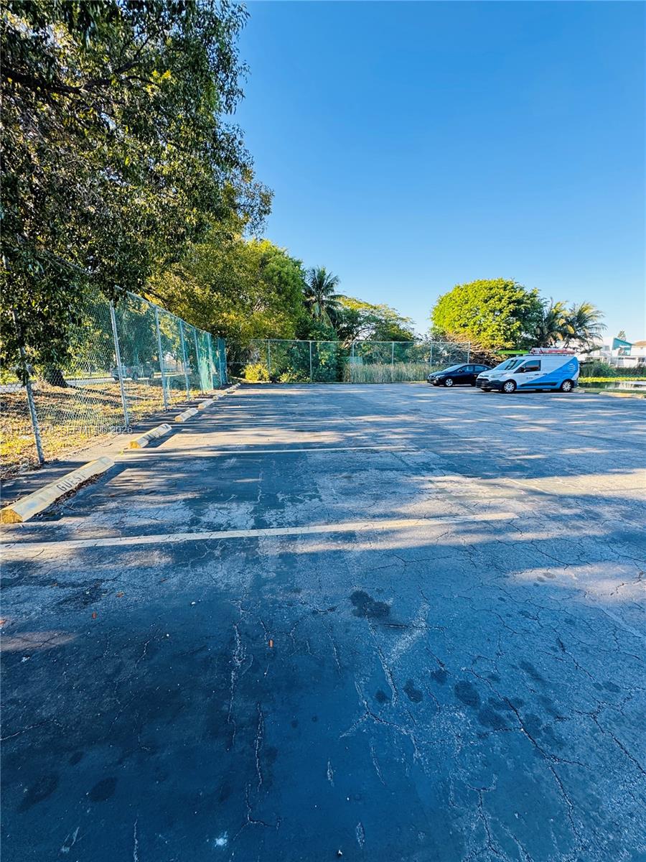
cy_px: 431
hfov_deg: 85.7
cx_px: 323
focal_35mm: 14
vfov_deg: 102.1
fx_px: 348
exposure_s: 1/140
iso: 40
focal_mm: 2.22
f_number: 2.2
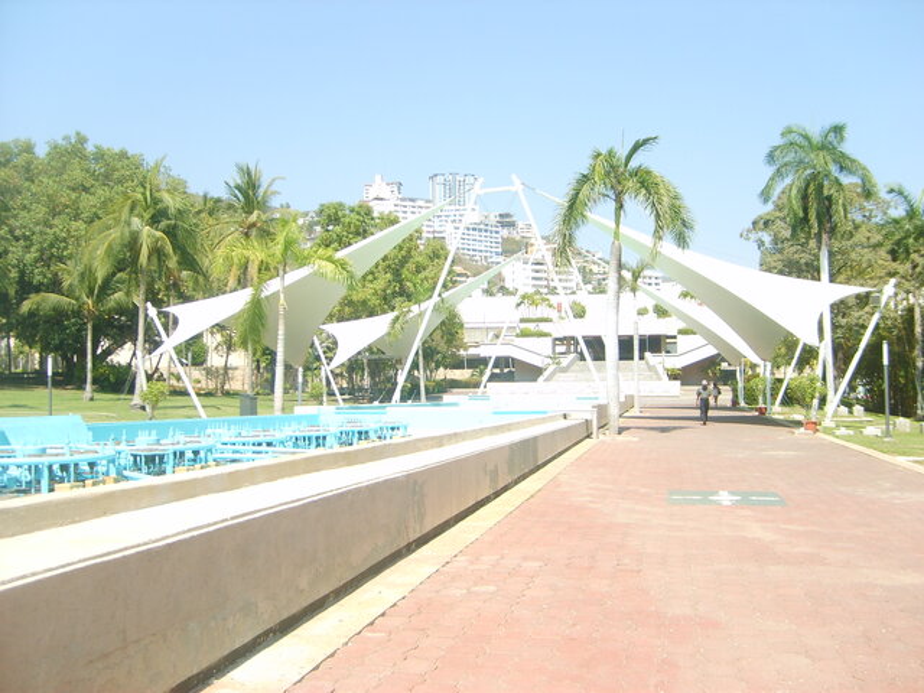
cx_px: 462
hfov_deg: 52.6
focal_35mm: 35
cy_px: 346
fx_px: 934
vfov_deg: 40.7
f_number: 2.8
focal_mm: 5.8
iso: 50
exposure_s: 1/500
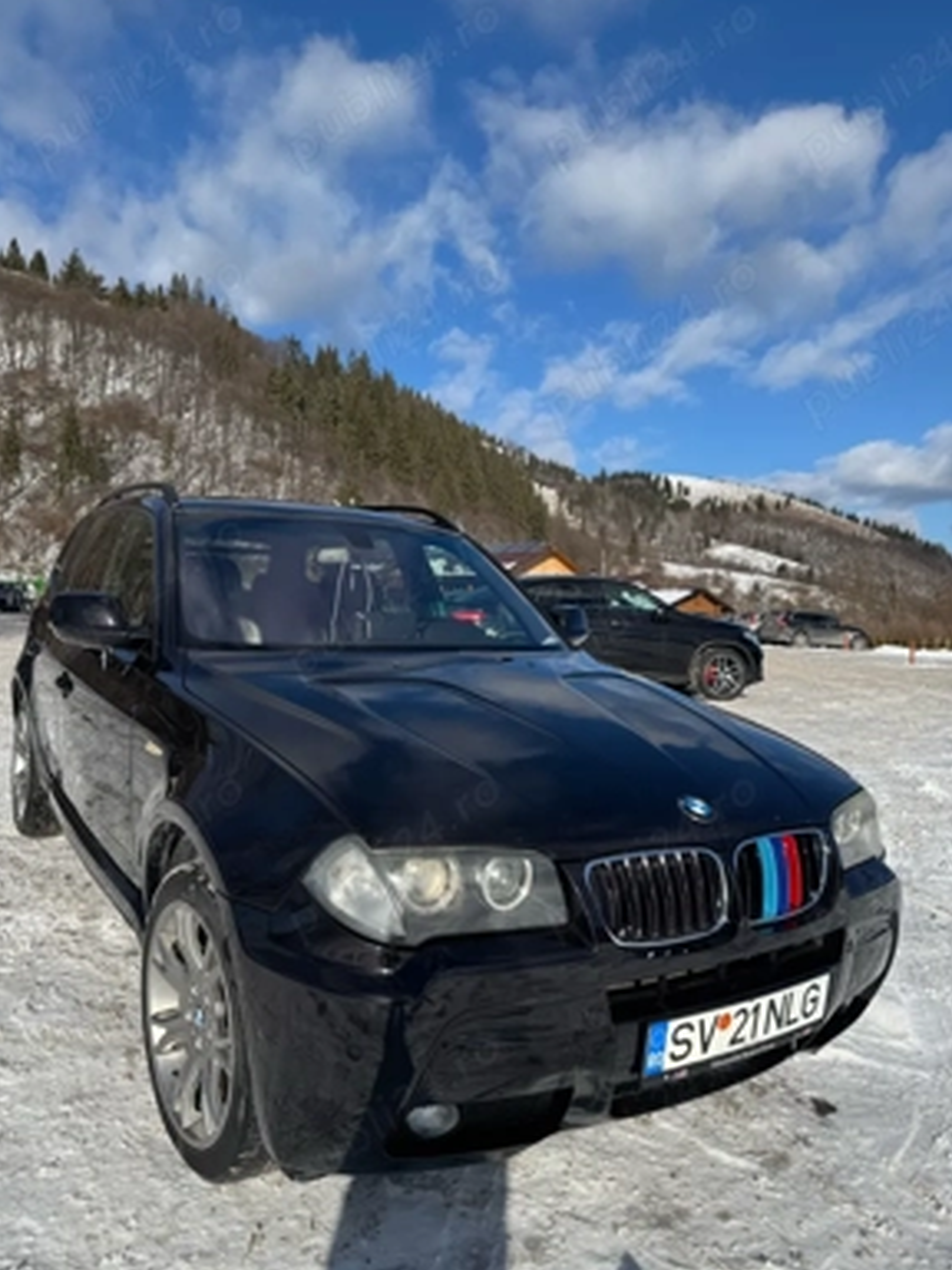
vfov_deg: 69.4
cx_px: 459
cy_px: 638
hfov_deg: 54.9
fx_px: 917
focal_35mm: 25
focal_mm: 6.76
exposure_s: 1/5814
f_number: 1.78
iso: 80
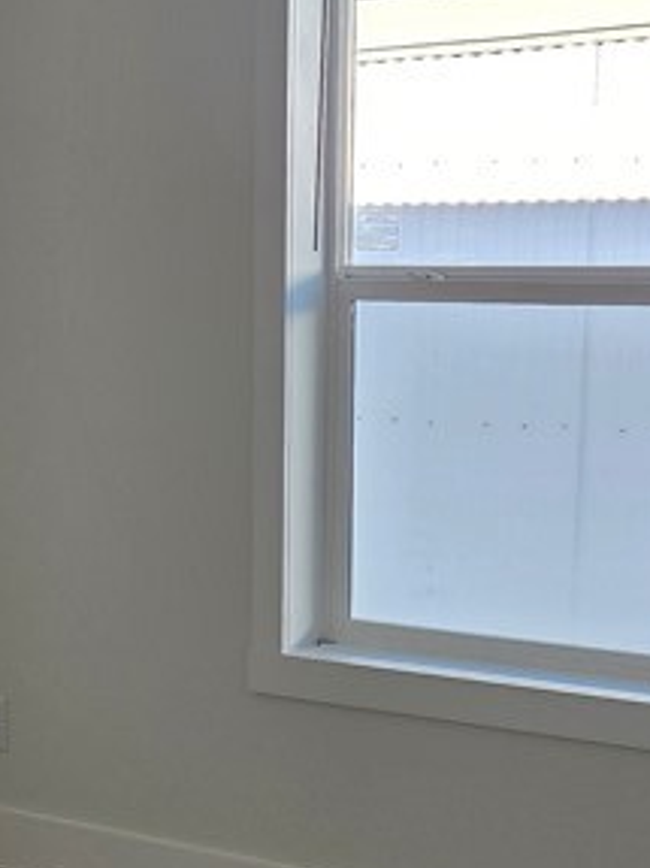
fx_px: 2055
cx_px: 209
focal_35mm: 82
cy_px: 759
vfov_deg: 23.3
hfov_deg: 17.9
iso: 40
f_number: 1.8
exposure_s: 1/180
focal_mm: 5.4
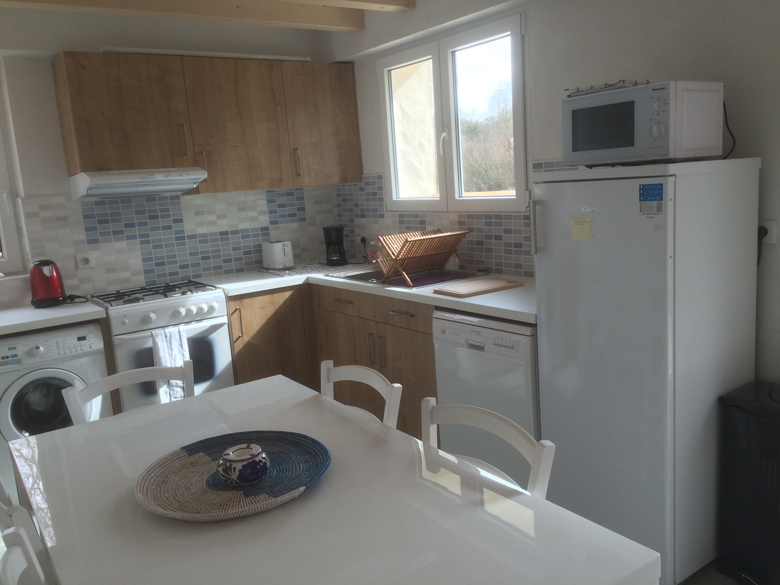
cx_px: 390
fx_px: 653
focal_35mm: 29
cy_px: 292
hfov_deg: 61.7
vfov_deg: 48.2
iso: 32
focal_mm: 4.15
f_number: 2.2
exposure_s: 1/150
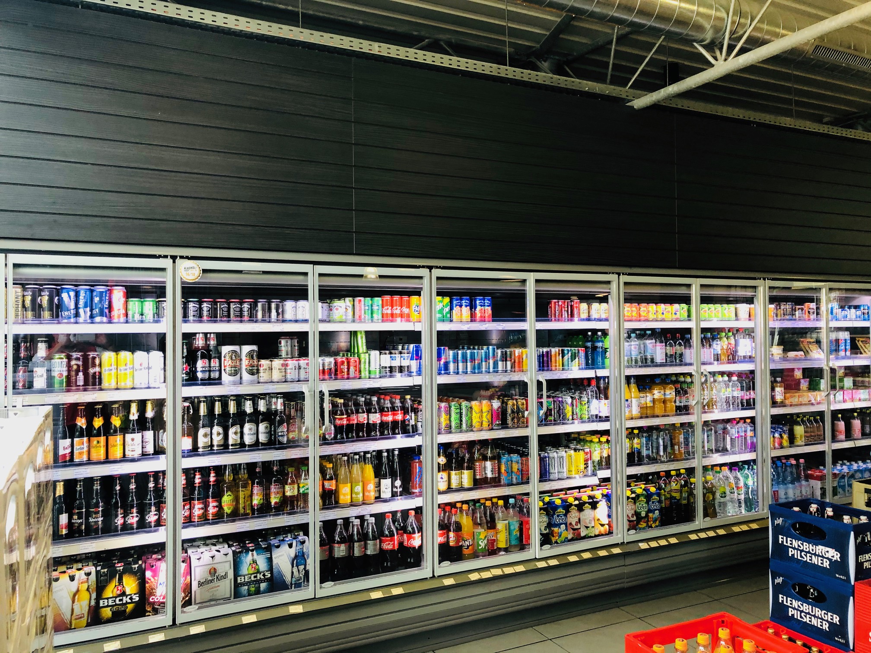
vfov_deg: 49.7
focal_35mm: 28
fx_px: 705
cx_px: 436
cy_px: 326
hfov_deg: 63.4
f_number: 1.8
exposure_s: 1/25
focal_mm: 4
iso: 32
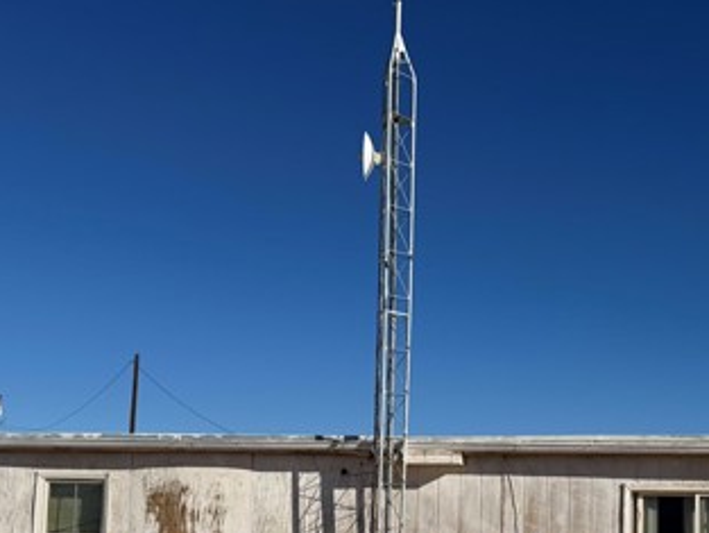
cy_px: 458
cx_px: 537
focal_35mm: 49
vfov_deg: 28.8
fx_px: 1004
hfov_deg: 37.9
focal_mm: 6.76
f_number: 1.78
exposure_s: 1/12346
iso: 80
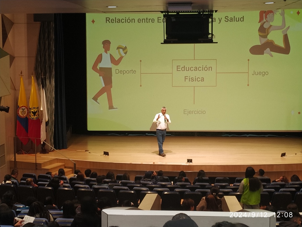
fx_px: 209
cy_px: 114
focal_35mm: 24
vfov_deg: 56.8
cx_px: 151
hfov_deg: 71.6
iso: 200
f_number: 1.9
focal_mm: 3.94
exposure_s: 1/24
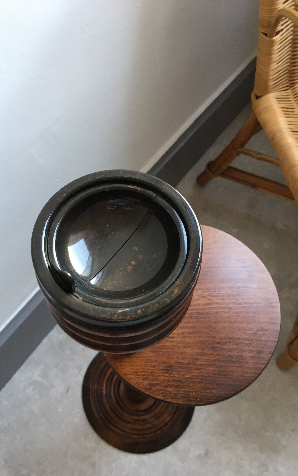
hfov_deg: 40.6
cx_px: 148
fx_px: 403
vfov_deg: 61.2
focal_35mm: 31
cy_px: 239
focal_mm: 4.15
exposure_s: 1/33
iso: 80
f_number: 2.2
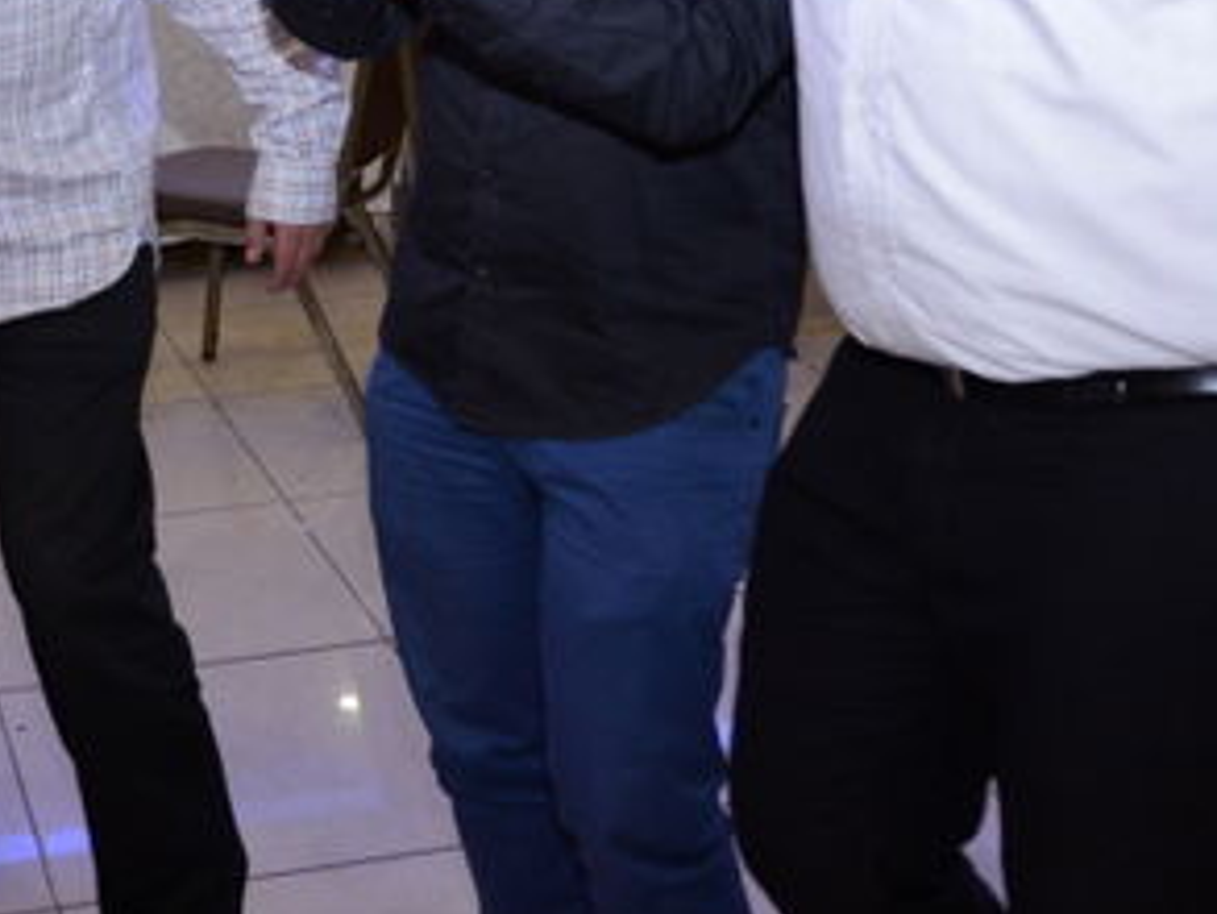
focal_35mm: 63
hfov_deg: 29.7
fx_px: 2216
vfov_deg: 22.9
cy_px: 150
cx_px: 166
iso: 1600
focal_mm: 24
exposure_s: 1/125
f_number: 5
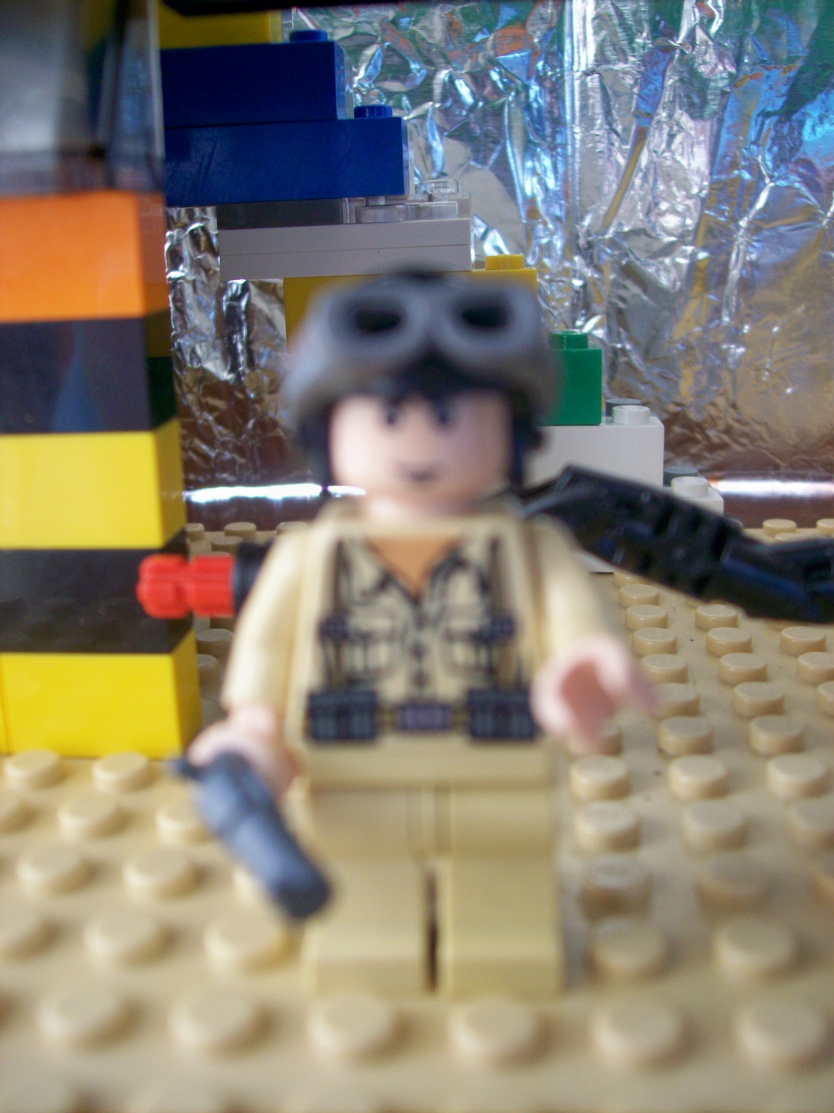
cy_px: 556
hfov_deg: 39.6
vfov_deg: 51.4
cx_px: 417
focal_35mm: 36
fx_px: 1157
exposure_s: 1/127
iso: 80
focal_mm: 6
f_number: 2.7
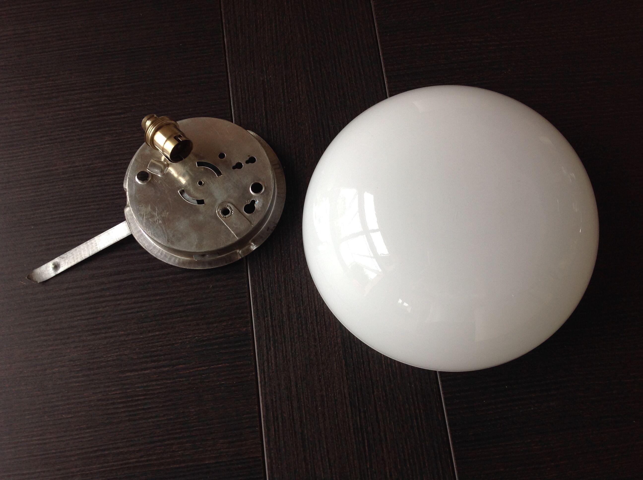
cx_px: 322
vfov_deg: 40.6
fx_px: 649
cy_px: 240
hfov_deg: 52.7
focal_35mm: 35
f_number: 2.4
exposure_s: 1/30
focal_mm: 4.28
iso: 64
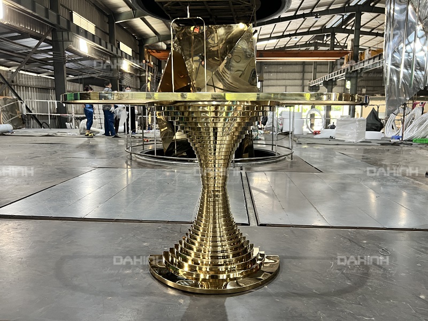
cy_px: 160
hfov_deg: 67.3
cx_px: 214
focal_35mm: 26
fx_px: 321
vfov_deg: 53.1
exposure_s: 1/50
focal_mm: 5.7
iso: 200
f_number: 1.5
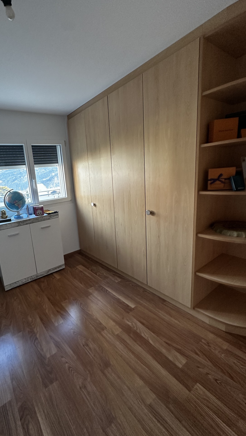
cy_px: 214
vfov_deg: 99.4
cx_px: 82
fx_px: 185
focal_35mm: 16
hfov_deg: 65.3
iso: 320
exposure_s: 1/100
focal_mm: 2.22
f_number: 2.2
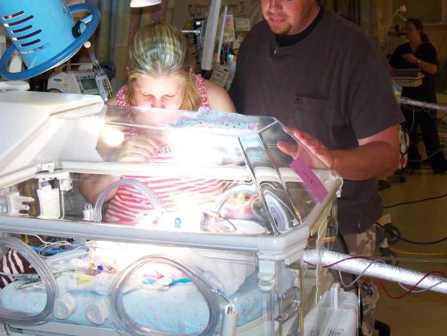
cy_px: 133
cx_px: 206
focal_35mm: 52
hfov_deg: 36.8
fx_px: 672
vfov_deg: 28.0
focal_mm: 6.2
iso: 200
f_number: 3.5
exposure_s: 1/30
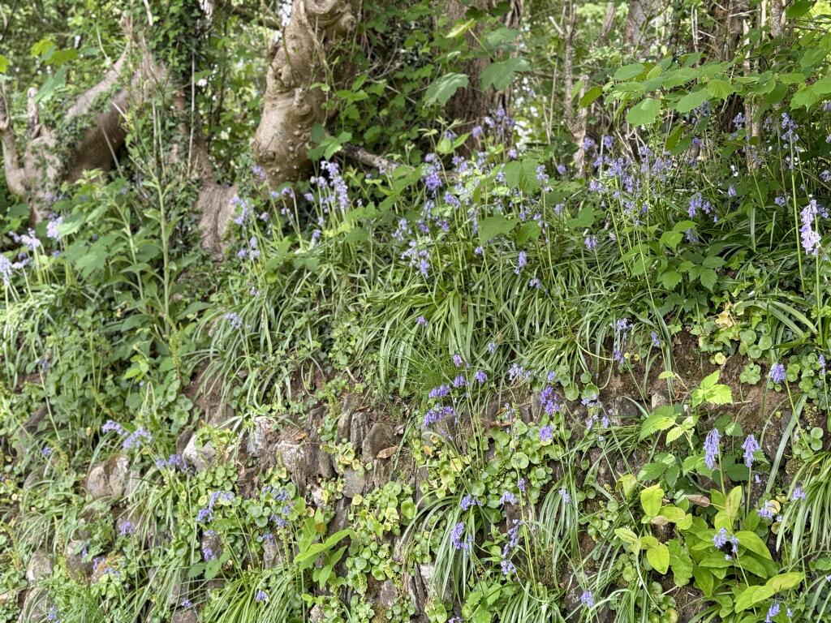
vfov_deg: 30.3
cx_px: 416
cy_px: 312
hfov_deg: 39.7
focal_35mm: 48
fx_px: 1152
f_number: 1.78
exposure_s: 1/190
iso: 80
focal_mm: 6.76
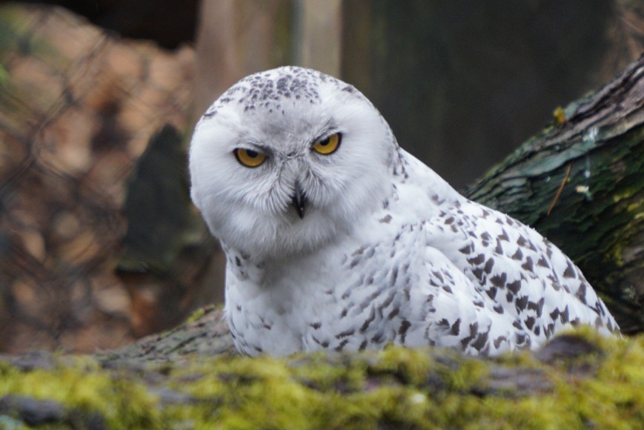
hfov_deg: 2.3
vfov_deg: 1.5
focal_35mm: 900
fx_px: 16104
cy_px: 215
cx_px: 322
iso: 800
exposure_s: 1/250
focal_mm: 600
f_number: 6.3
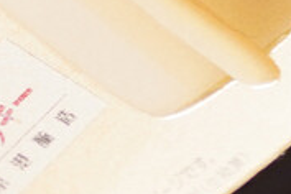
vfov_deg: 4.2
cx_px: -533
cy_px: 34
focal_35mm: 326
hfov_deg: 5.9
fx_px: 2635
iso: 400
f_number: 2
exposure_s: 1/25
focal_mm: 30
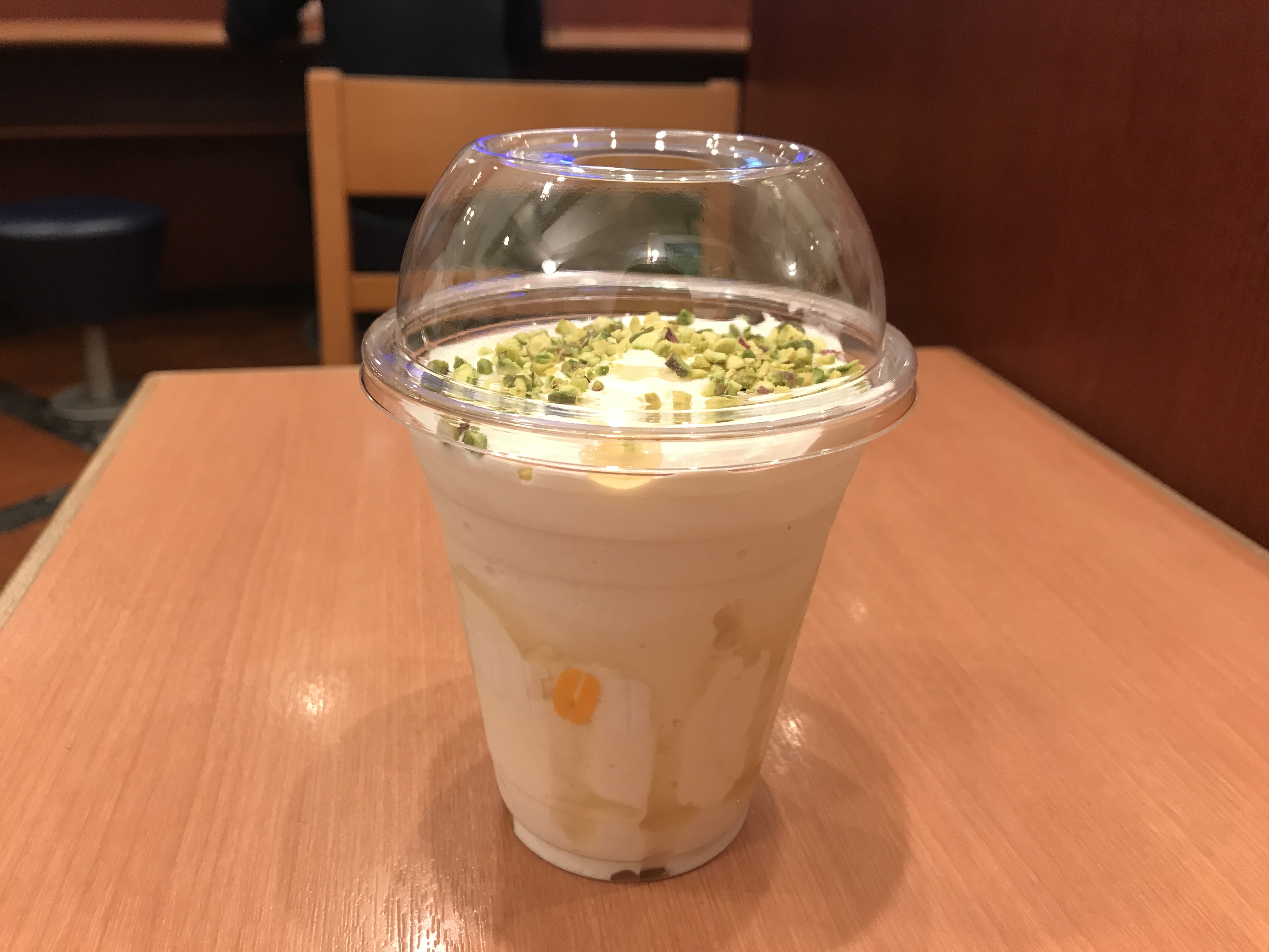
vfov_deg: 49.7
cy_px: 476
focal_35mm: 28
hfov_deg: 63.4
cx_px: 634
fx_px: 1026
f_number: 1.8
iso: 40
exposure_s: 1/17
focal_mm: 3.99
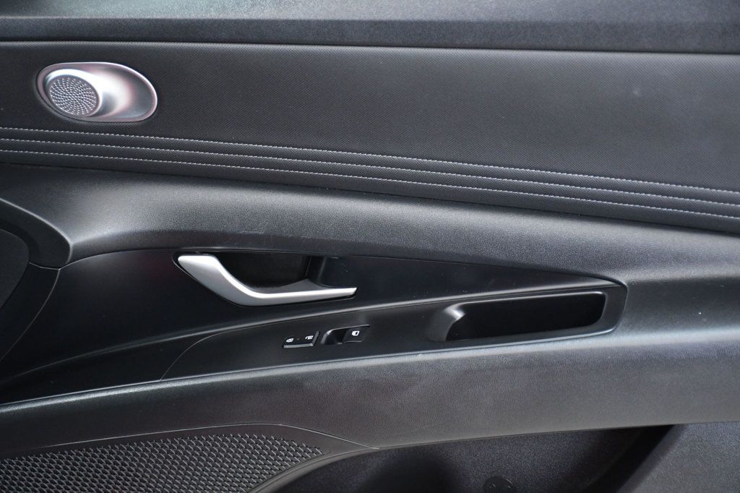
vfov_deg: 15.2
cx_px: 370
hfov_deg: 22.6
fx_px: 1849
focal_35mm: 90
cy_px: 246
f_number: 5
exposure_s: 1/100
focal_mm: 60
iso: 2500
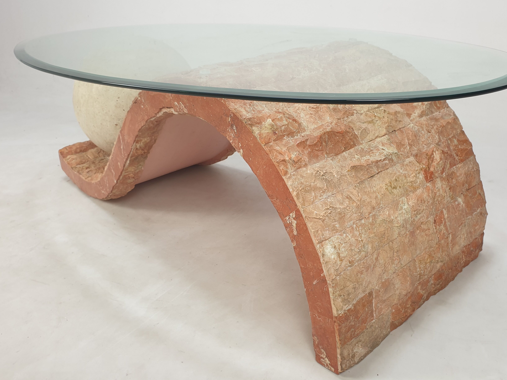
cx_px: 280
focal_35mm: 32
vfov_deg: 44.2
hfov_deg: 56.7
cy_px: 191
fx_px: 469
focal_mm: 4.3
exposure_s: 1/50
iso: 50
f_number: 2.4
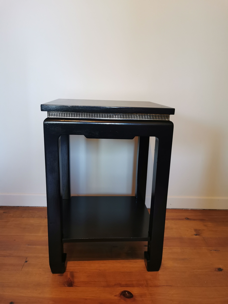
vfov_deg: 65.3
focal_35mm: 27
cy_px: 152
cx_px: 114
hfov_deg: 51.4
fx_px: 237
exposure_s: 1/33.3
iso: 320
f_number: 1.6
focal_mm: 5.56
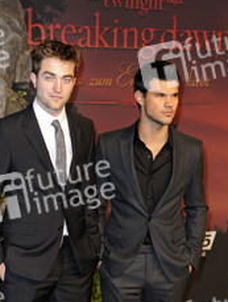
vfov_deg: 14.3
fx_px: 1201
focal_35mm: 137
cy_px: 257
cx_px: 86
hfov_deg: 10.8
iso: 640
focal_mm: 82
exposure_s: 1/80
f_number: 6.3
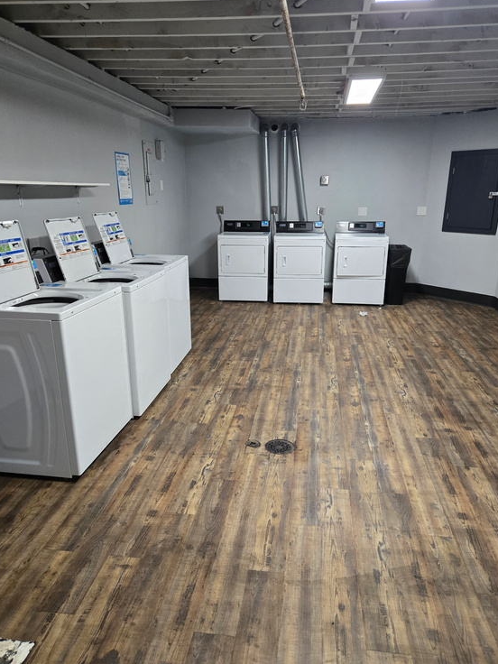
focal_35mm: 24
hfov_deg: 56.8
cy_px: 333
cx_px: 257
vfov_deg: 71.6
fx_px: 460
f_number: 1.8
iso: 400
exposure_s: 1/120
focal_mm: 5.4
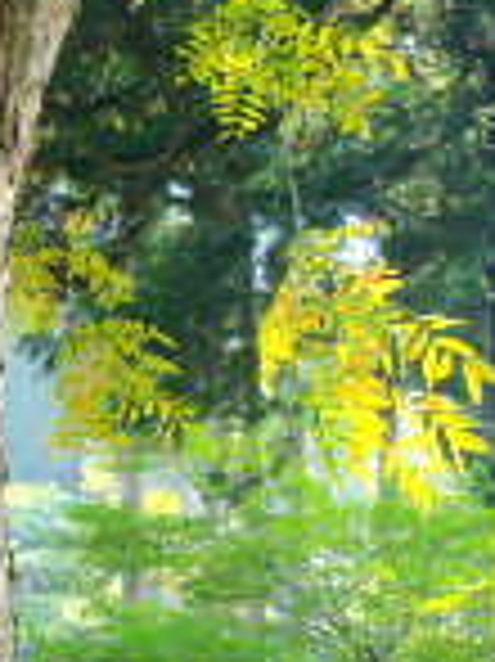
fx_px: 1260
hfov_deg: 20.4
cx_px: -144
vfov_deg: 28.6
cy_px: 549
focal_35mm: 66
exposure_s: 1/100
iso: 320
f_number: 9
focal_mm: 22
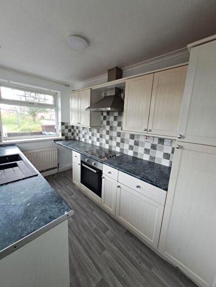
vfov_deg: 106.2
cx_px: 108
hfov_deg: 89.9
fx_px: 108
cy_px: 144
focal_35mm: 13
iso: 50
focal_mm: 1.42
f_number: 2.2
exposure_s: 1/50
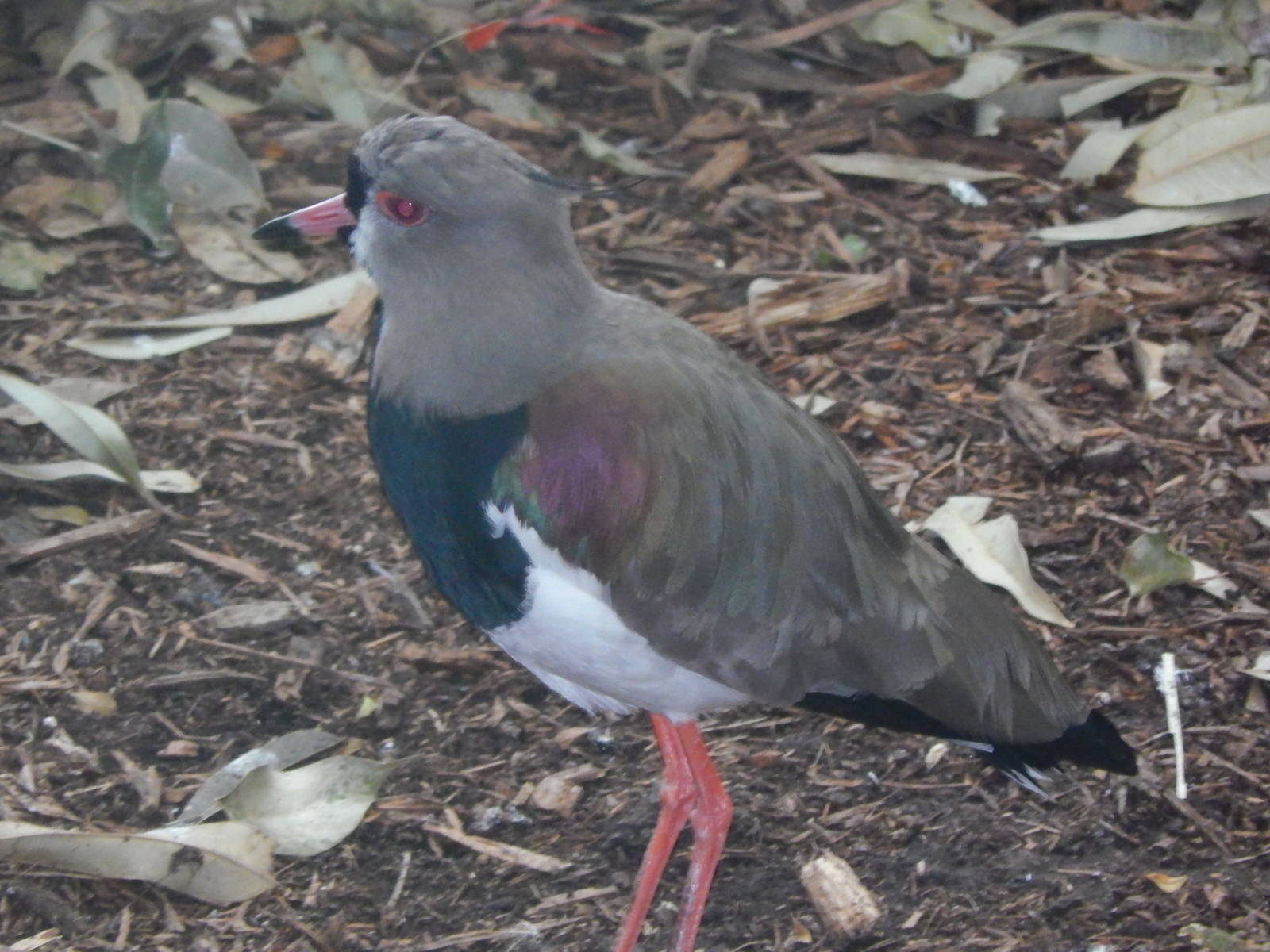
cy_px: 476
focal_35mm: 603
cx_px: 635
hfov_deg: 3.3
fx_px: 22123
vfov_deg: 2.5
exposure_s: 1/125
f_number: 5.8
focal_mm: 107.1
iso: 1600
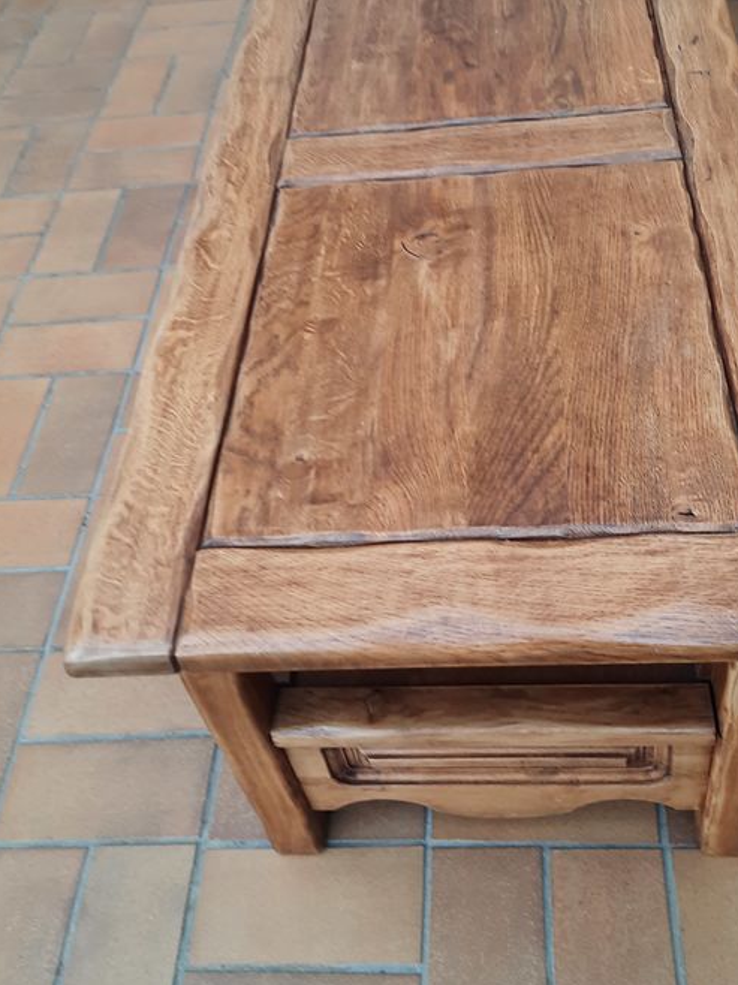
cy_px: 410
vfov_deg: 48.8
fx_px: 1081
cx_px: 434
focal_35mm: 38
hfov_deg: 37.6
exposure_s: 1/50
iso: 50
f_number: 2
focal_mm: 4.6
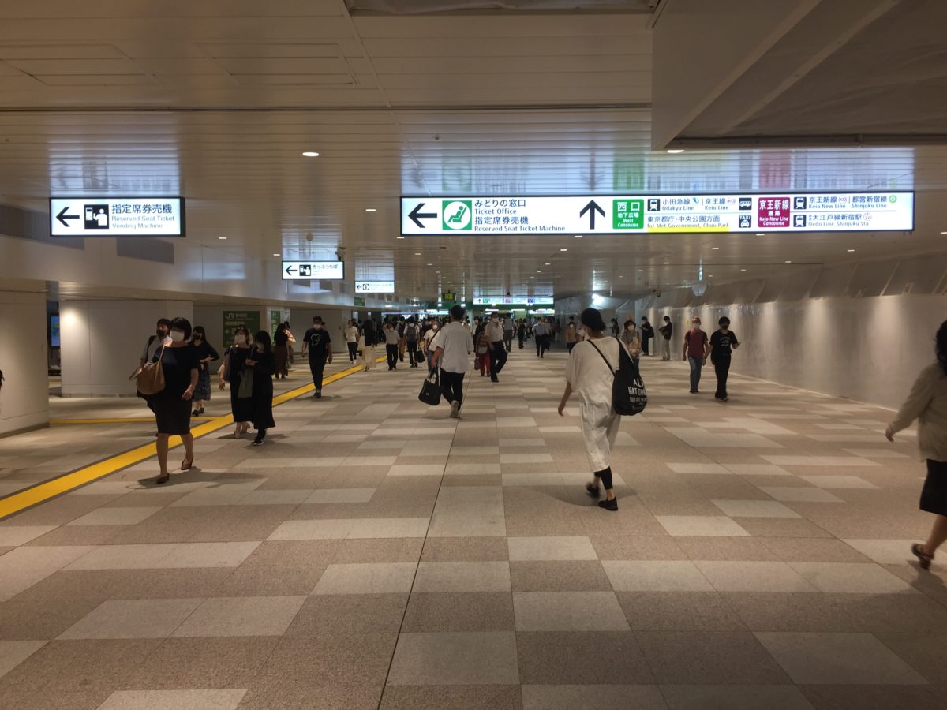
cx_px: 474
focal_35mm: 29
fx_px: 793
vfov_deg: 48.2
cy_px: 355
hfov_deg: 61.7
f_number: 2.2
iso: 40
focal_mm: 4.15
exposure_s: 1/60
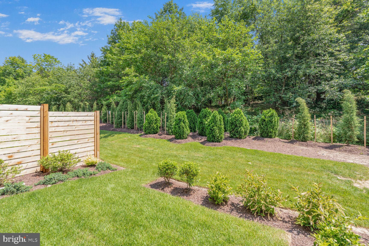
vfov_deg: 72.1
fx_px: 169
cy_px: 123
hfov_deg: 95.0
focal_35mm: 16
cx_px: 184
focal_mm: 16.5
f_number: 8
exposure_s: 1/160
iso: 200
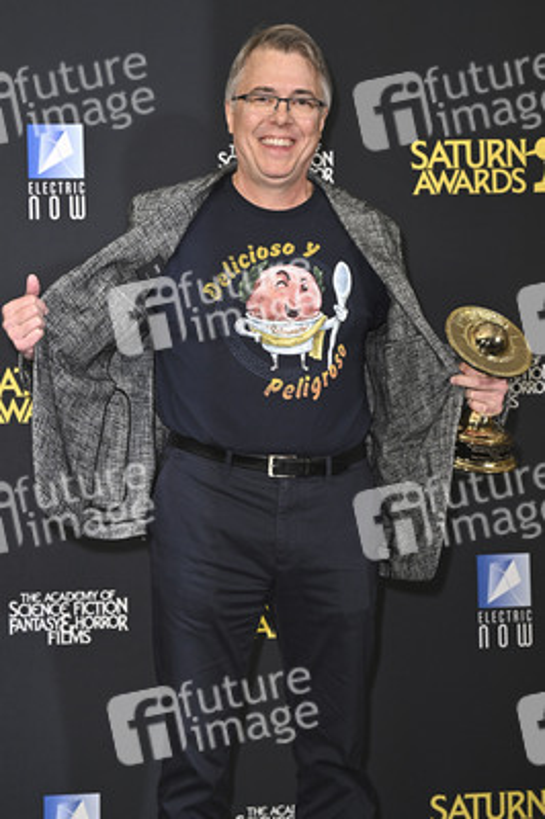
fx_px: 1706
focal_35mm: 75
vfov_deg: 27.0
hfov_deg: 18.2
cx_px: 272
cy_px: 410
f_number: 5.6
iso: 2000
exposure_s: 1/320
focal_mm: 75
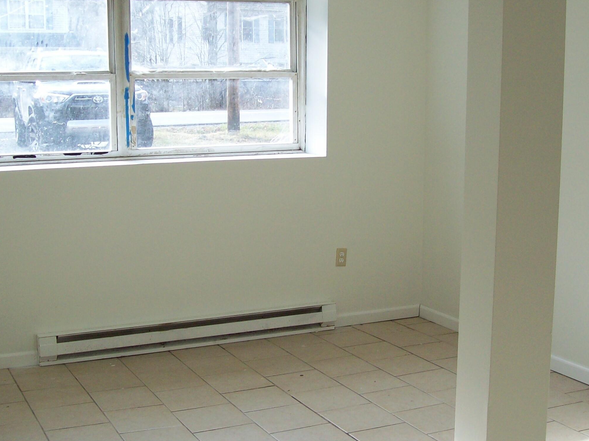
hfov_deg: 35.5
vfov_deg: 27.0
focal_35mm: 54
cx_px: 289
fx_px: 919
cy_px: 206
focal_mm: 6
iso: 80
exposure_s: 1/137
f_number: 2.7
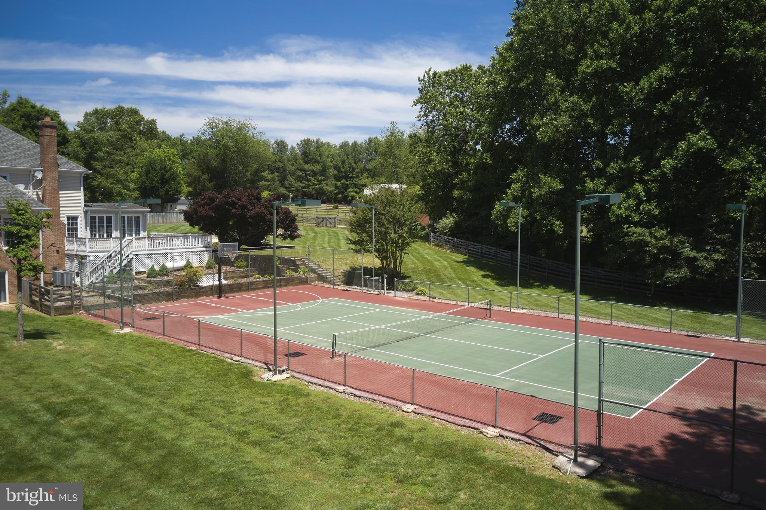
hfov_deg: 65.5
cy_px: 255
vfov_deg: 46.4
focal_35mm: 28
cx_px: 383
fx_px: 596
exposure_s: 1/80
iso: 100
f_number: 5.6
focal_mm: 10.26
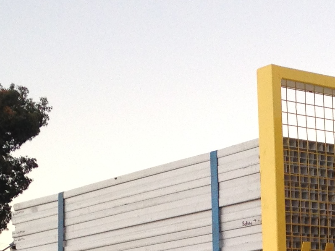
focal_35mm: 135
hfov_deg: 14.4
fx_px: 1306
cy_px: 410
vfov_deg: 10.5
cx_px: 341
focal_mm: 4.12
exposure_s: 1/120
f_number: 2.4
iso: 80
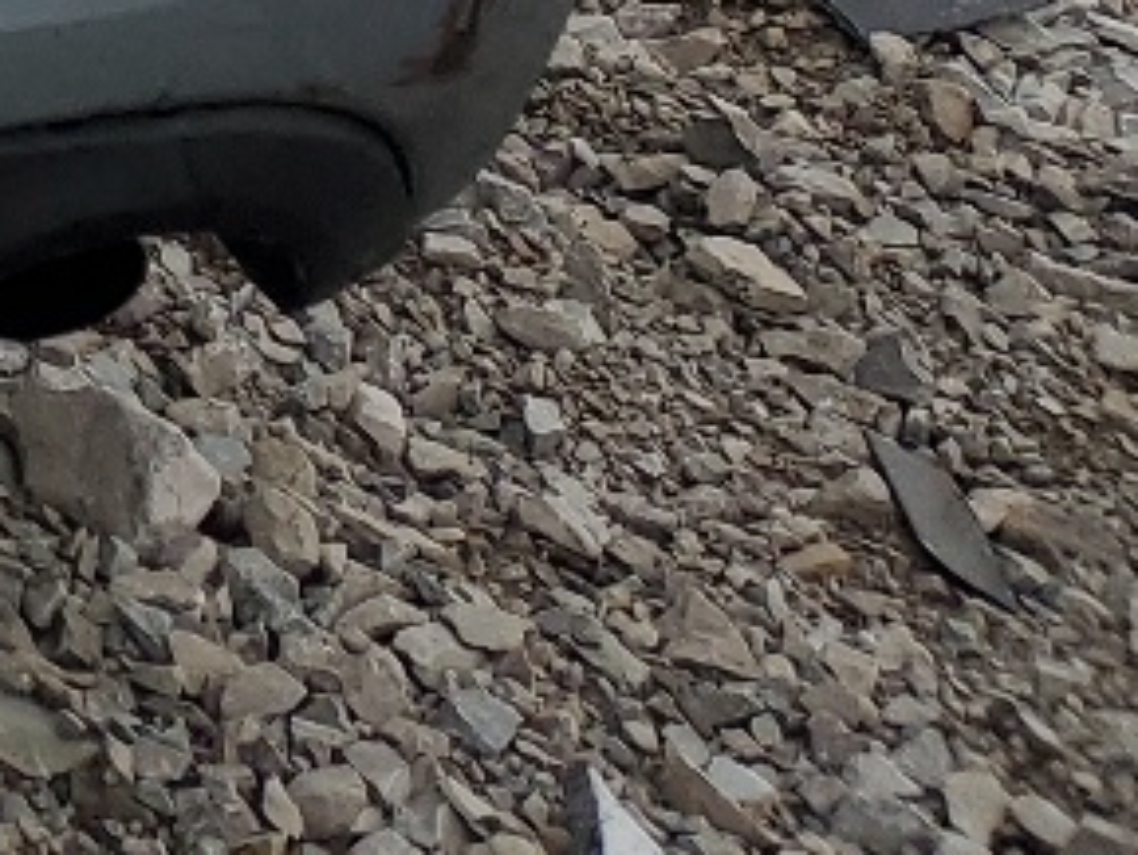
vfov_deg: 9.1
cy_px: -1328
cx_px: -1937
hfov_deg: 10.8
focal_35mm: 144
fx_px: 4736
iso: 50
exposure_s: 1/909
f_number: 1.5
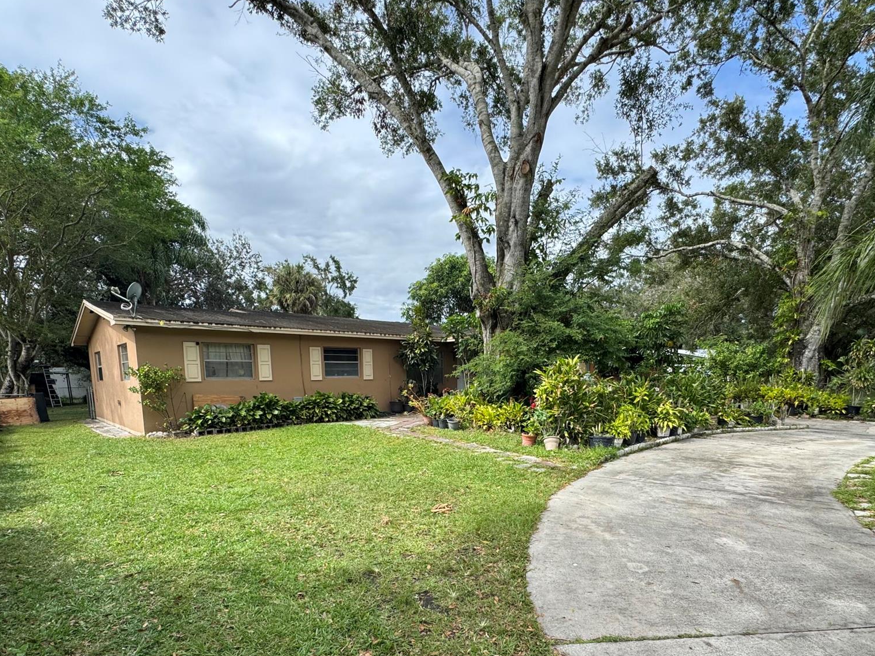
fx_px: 480
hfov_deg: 84.6
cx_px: 452
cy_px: 439
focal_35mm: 19
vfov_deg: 66.8
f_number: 2.2
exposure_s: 1/821
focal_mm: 2.22
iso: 50
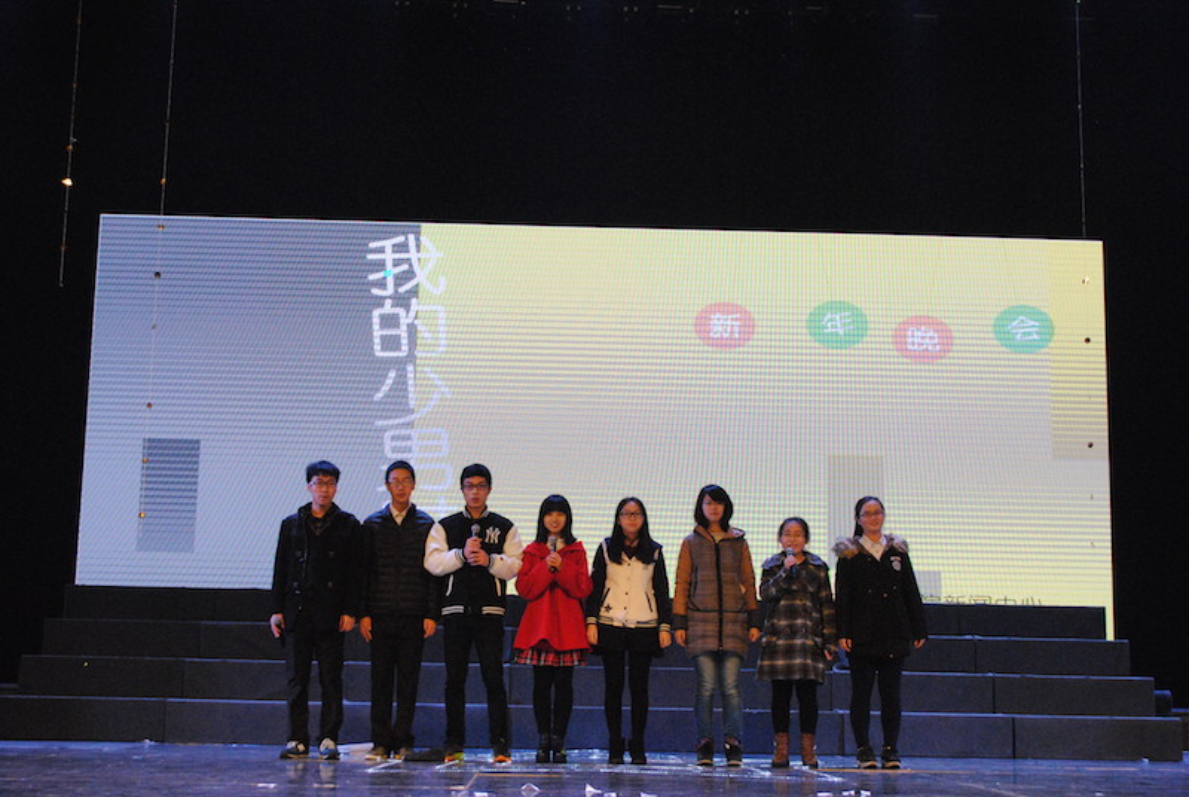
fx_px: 1687
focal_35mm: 51
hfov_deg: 38.8
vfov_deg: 26.6
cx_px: 594
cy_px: 398
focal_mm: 34
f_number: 5.6
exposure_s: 1/250
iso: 1600
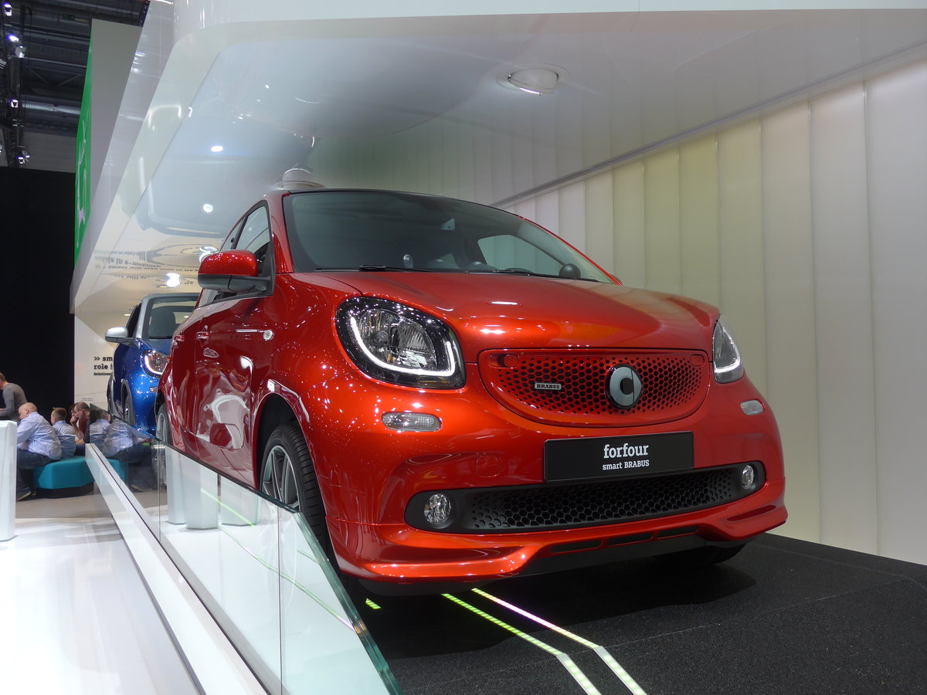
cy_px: 348
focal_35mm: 29
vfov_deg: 48.2
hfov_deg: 61.7
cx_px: 464
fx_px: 777
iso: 80
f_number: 2.5
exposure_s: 1/100
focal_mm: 6
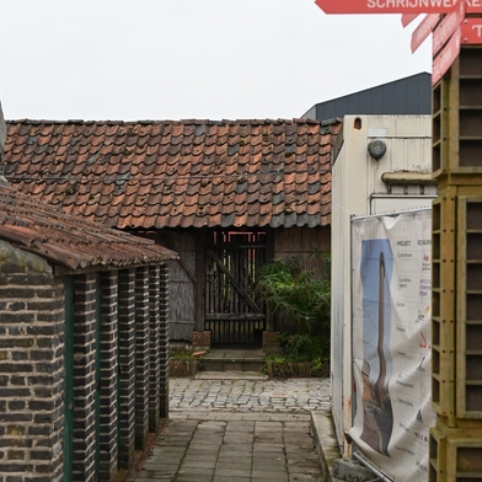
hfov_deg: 26.5
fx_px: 1024
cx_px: 242
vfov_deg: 26.5
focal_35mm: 65
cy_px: 273
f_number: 4
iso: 320
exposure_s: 1/250
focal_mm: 50
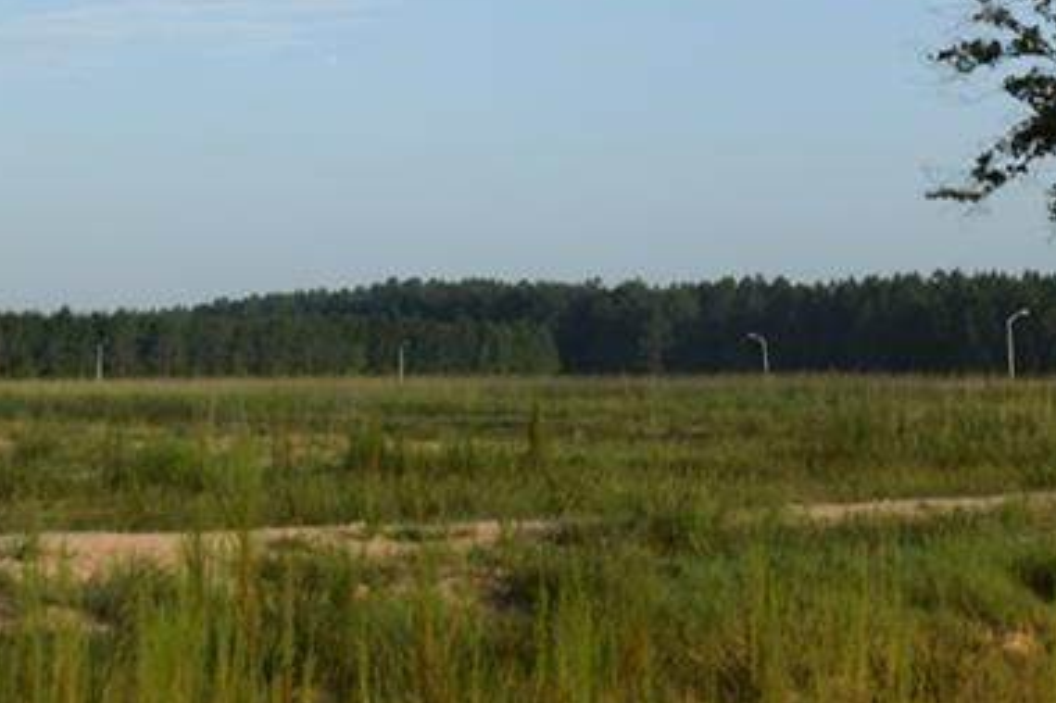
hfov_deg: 22.9
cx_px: 514
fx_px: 2609
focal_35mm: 89
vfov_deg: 14.8
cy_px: -142
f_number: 9
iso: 200
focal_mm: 22
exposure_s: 1/320
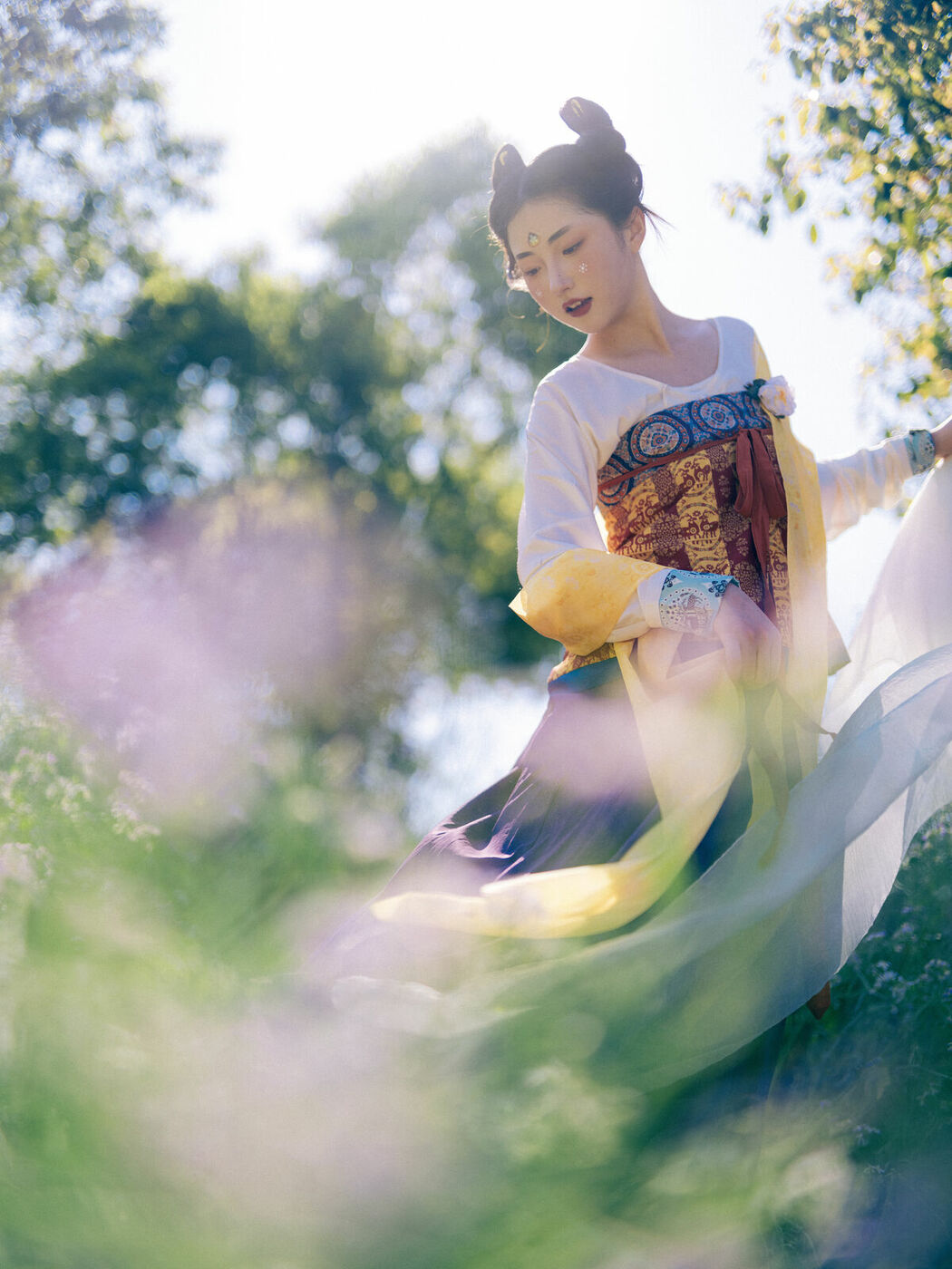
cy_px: 634
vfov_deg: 46.8
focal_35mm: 40
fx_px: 1467
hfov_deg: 36.0
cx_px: 476
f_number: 1.6
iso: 200
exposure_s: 1/4000
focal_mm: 50
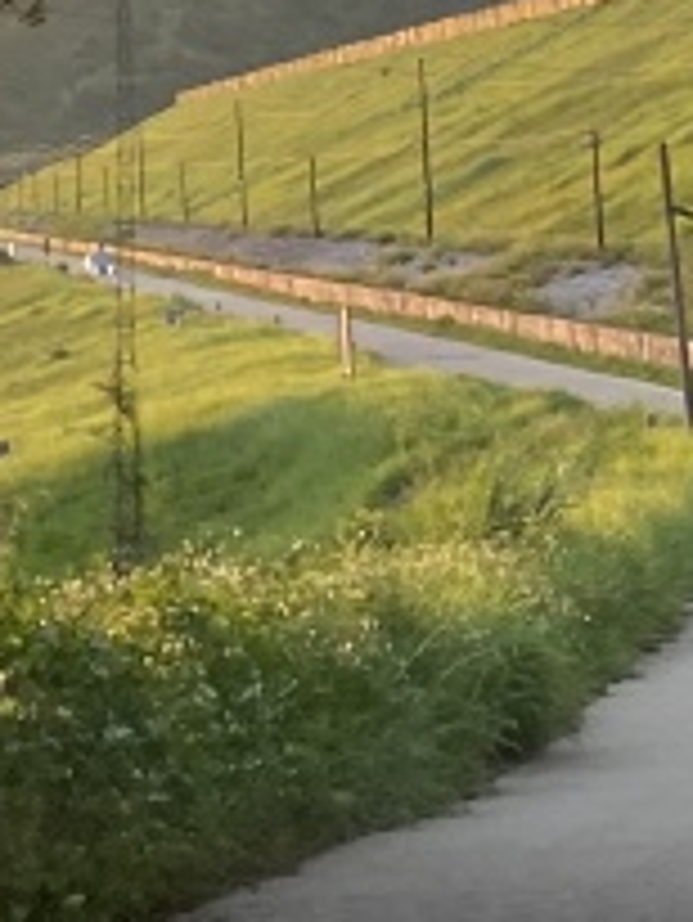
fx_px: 4053
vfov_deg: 11.8
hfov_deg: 9.8
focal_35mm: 152
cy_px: -828
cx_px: 315
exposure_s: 1/113
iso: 80
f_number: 1.8
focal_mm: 4.25
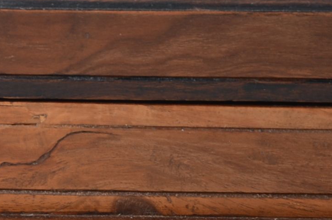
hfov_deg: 4.1
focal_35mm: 502
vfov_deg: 2.7
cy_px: 157
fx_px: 4619
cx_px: 180
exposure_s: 1/80
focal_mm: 98
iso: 160
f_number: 6.3
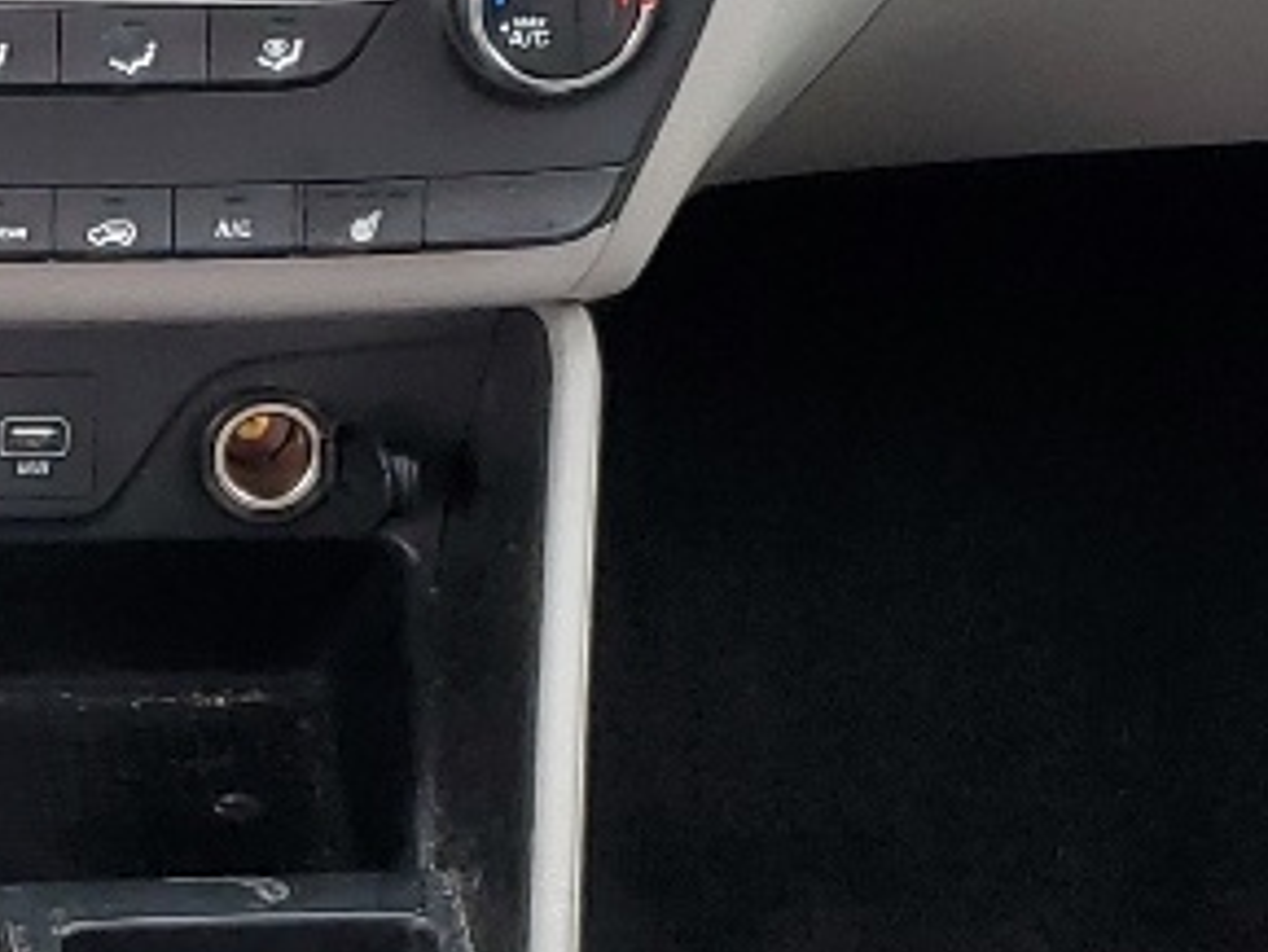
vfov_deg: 10.2
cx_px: -180
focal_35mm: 144
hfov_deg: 13.4
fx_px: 5277
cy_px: 921
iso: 53
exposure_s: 1/120
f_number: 1.5
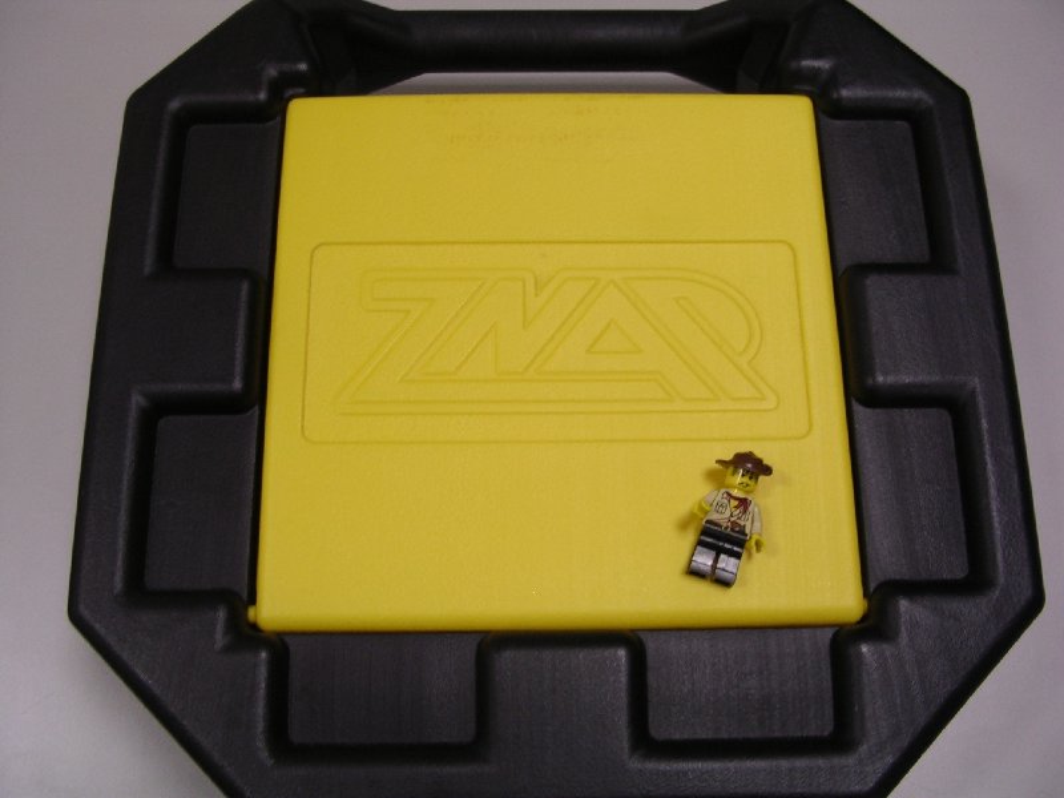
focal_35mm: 38
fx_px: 1168
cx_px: 532
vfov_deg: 37.7
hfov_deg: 49.0
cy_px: 399
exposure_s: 1/8.8
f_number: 2.8
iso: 100
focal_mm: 5.8
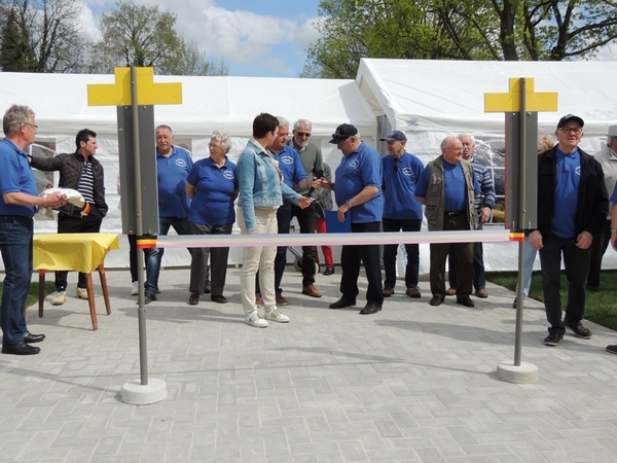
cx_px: 308
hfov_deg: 52.6
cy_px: 232
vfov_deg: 40.7
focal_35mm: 35
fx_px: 624
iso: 100
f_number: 3.3
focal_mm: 6.2
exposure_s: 1/1250
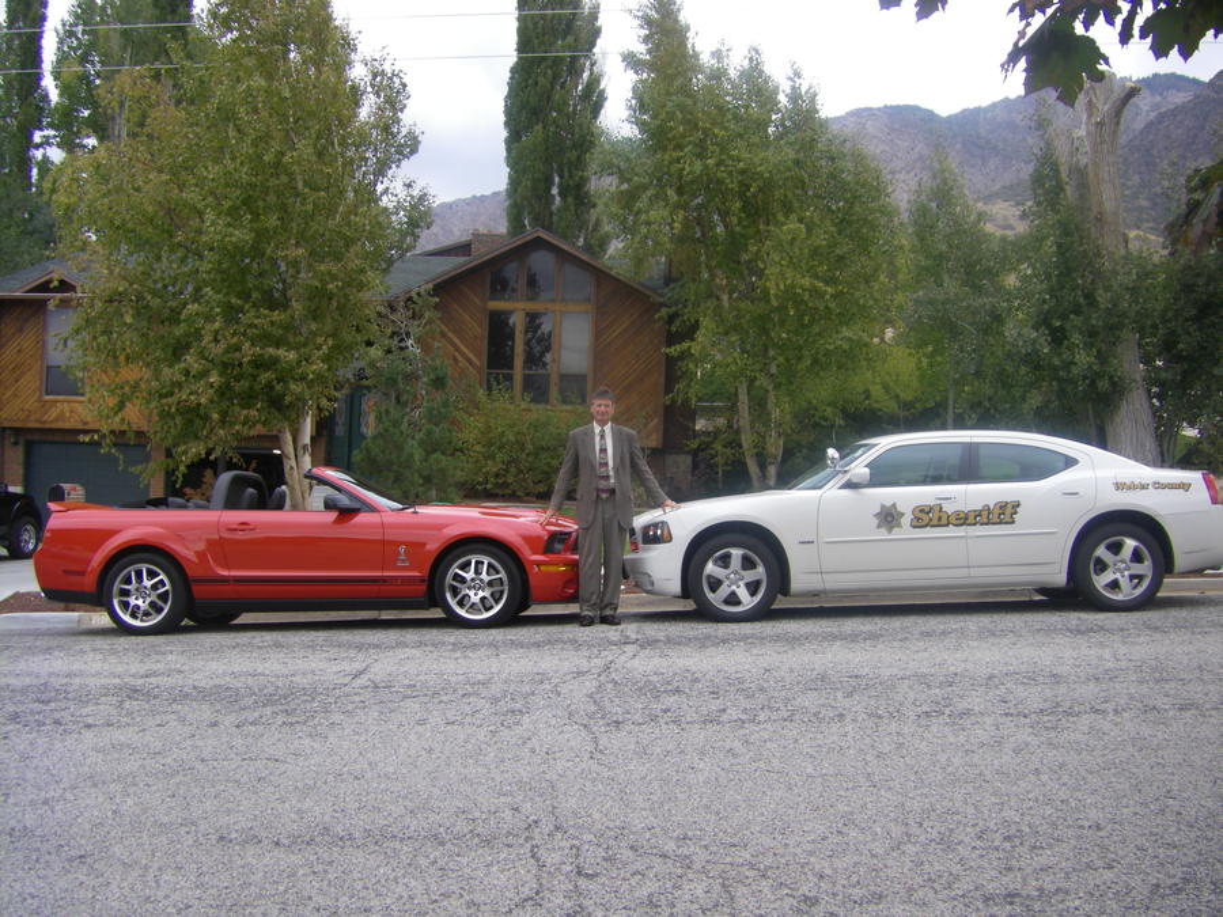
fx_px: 1343
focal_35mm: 38
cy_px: 458
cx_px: 612
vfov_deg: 37.7
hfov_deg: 49.0
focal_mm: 6.3
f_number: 3.5
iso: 64
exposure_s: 1/160
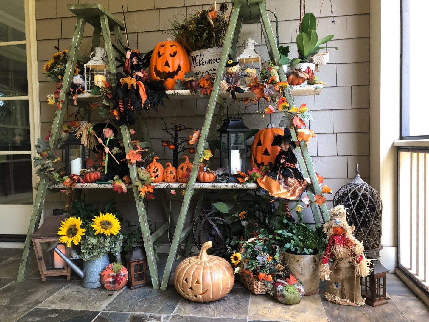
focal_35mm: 28
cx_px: 214
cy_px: 161
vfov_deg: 49.7
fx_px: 347
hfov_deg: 63.4
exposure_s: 1/20
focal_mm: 4
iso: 40
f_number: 1.8
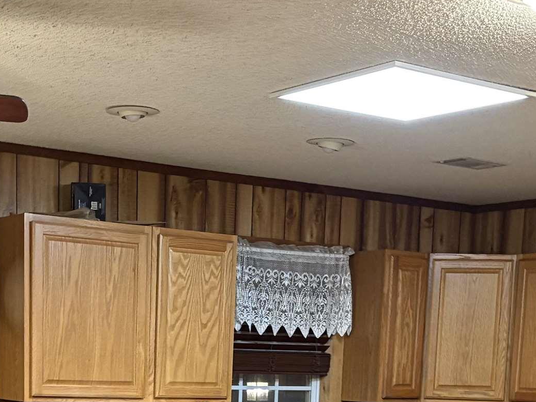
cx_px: 219
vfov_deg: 17.8
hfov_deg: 25.3
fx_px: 1192
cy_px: 532
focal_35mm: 77
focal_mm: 5.96
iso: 250
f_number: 1.6
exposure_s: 1/60
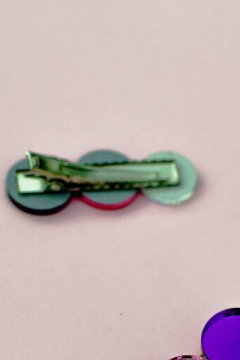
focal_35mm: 100
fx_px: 1000
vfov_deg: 20.1
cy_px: 303
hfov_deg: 13.7
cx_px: 144
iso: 250
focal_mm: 35
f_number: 4.5
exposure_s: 1/4000
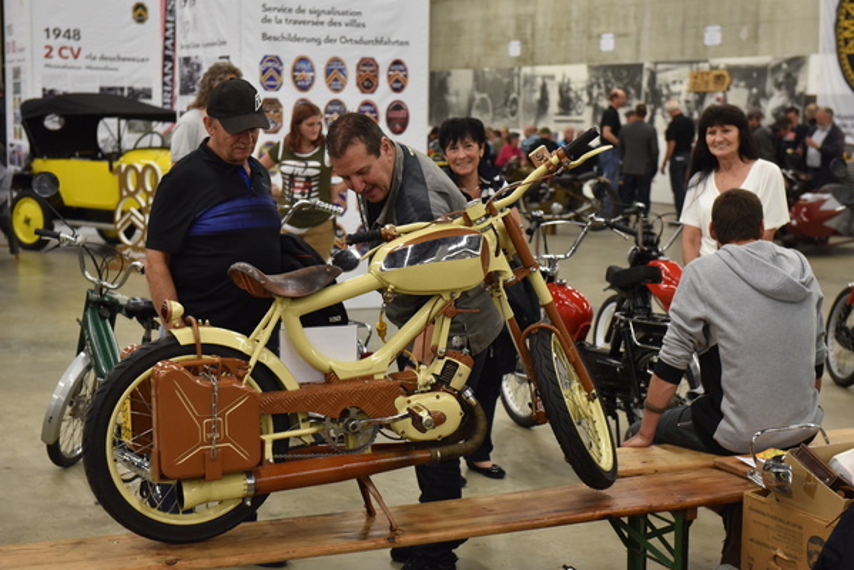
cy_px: 285
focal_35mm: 62
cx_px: 427
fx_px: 1471
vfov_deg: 21.9
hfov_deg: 32.4
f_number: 4.5
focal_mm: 62
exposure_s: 1/200
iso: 2800
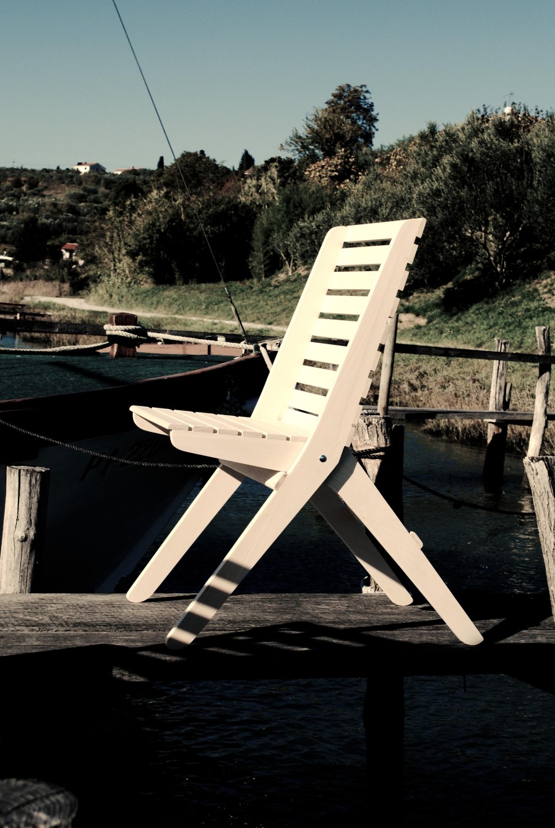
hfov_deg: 23.4
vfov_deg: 34.4
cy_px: 407
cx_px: 294
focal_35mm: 58
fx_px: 1337
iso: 100
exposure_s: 1/400
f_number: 7.1
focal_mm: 34
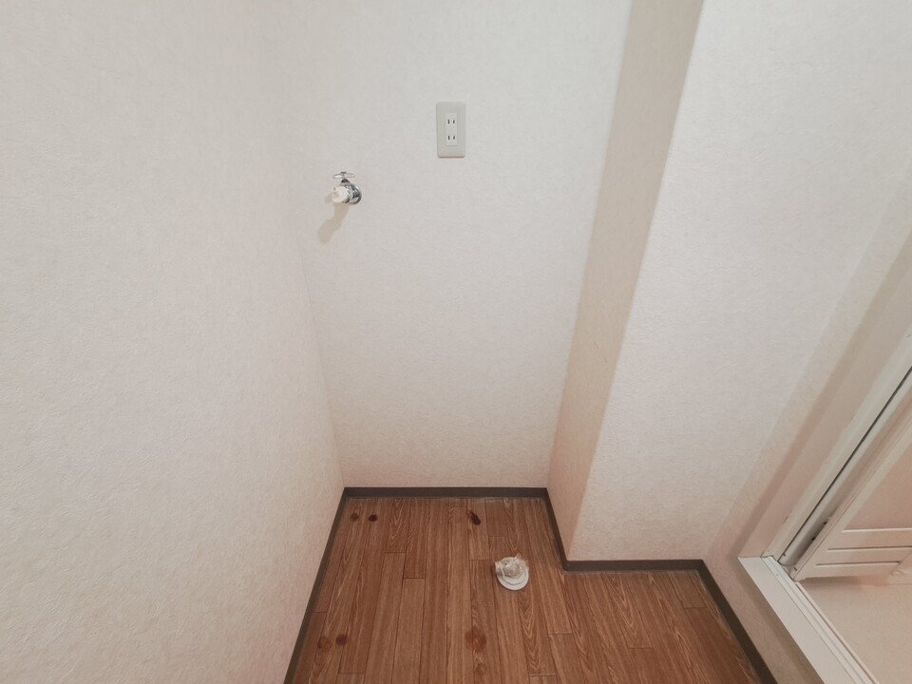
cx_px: 456
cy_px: 342
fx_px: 343
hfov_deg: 106.2
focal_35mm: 13
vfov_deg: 89.9
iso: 160
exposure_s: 1/40
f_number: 2.2
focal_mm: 1.74
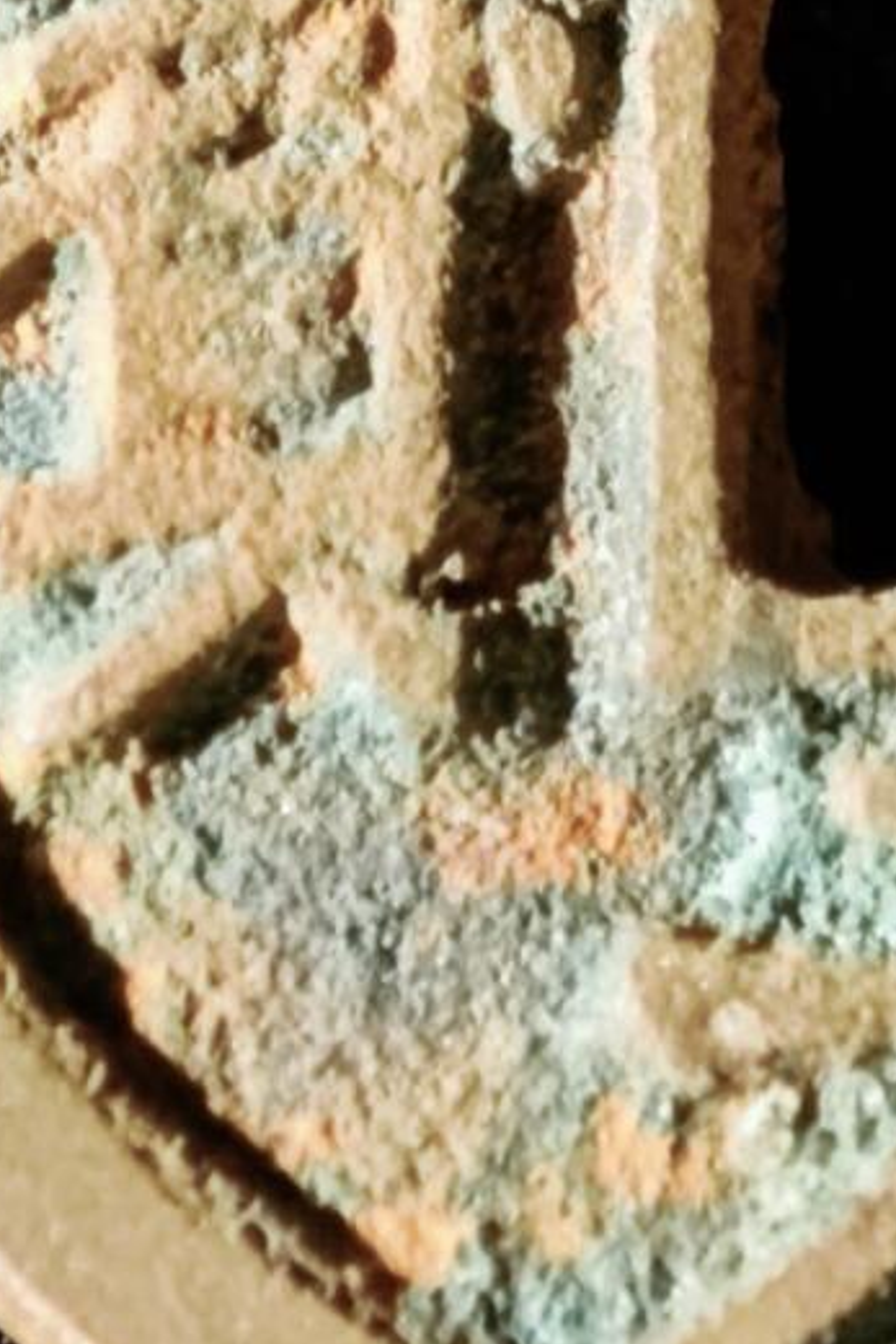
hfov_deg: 3.6
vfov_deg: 5.3
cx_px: 1087
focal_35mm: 385
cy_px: 165
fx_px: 14363
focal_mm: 9
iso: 500
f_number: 2
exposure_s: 1/100
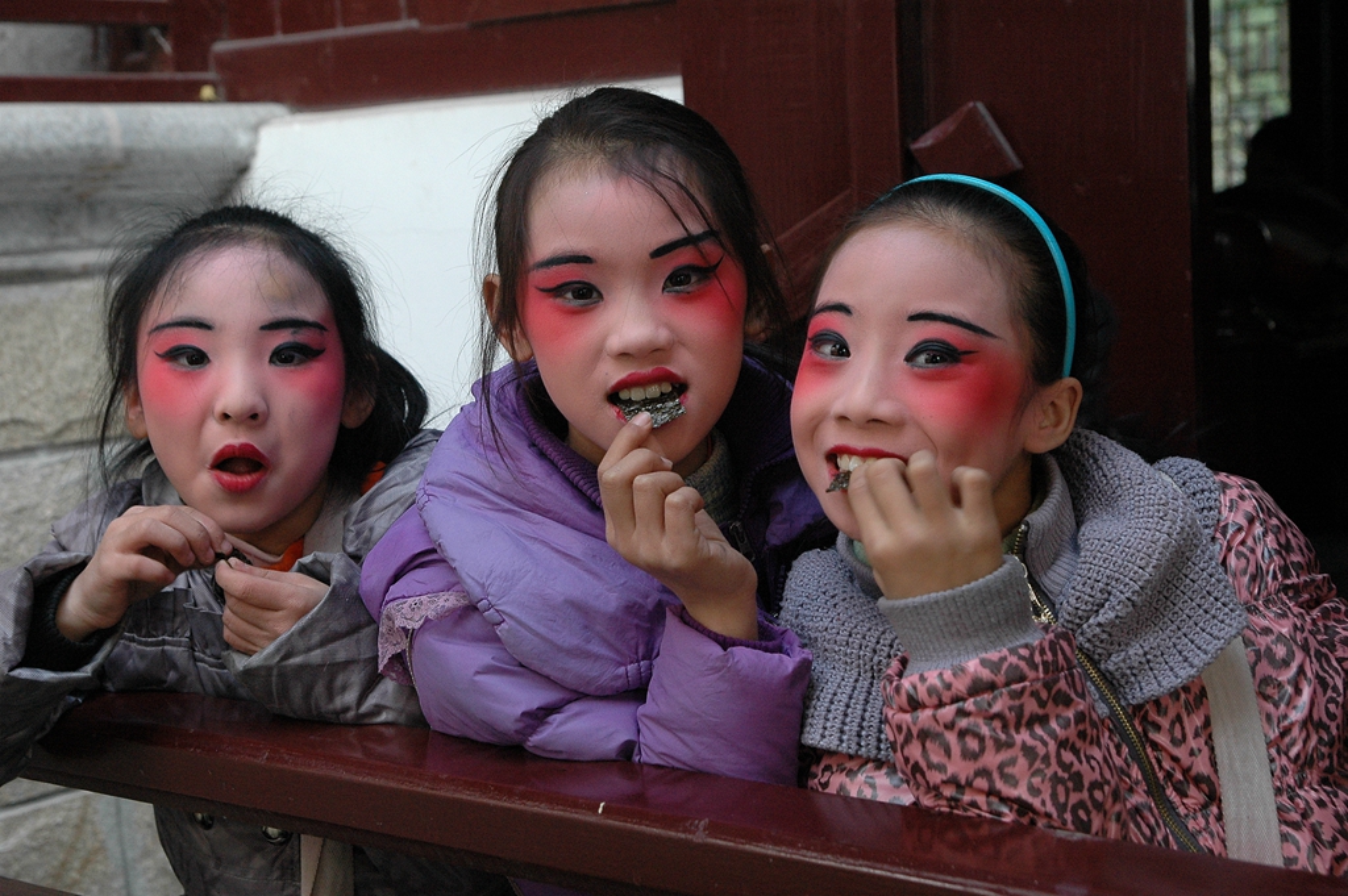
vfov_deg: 28.0
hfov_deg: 41.1
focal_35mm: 48
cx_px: 674
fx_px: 1796
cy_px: 448
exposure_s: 1/30
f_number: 5
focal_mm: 32
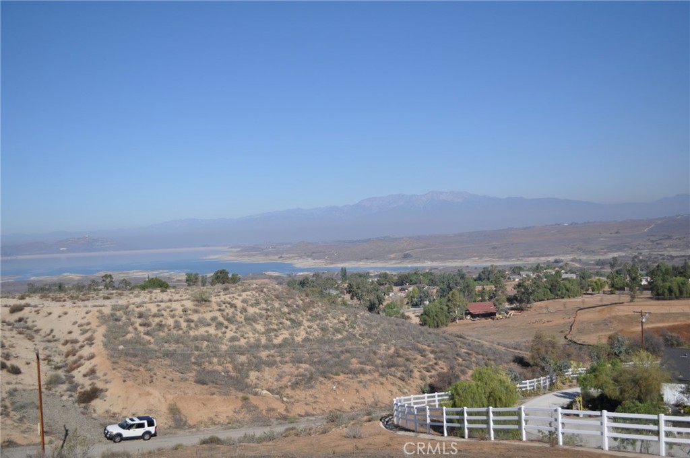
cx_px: 345
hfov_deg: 53.2
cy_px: 229
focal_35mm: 36
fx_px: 689
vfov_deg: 36.8
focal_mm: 24
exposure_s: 1/2500
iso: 200
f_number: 4
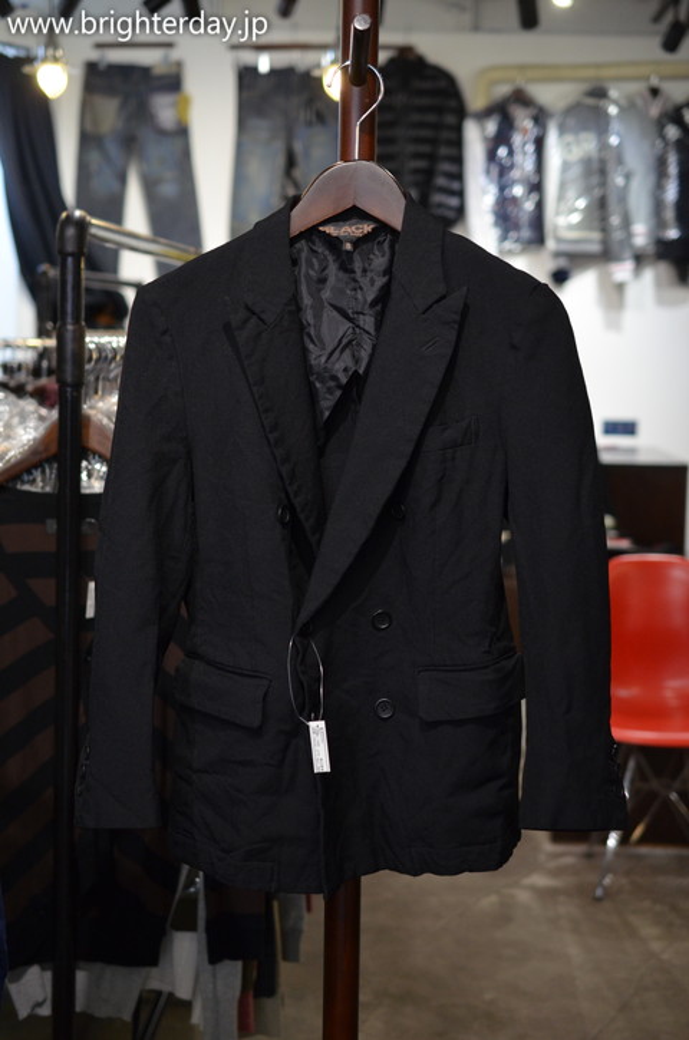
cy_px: 520
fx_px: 1731
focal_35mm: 60
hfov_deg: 22.5
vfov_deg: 33.5
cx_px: 344
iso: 1000
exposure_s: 1/125
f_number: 2.8
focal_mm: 40
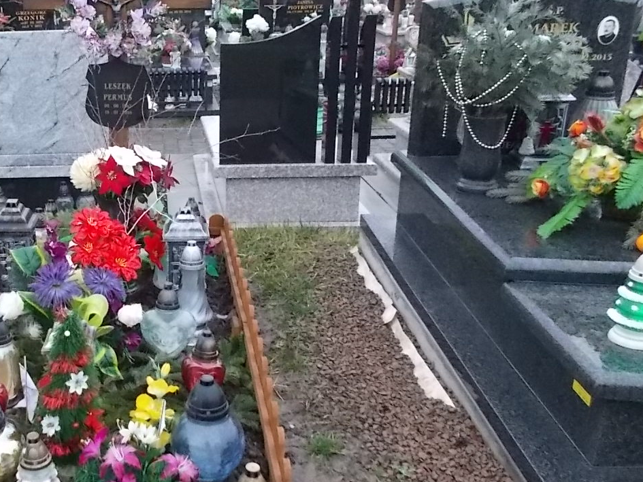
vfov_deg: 32.9
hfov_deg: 40.8
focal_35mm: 44
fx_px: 817
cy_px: 244
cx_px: 112
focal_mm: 4.6
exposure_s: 1/125
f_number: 3.2
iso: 400
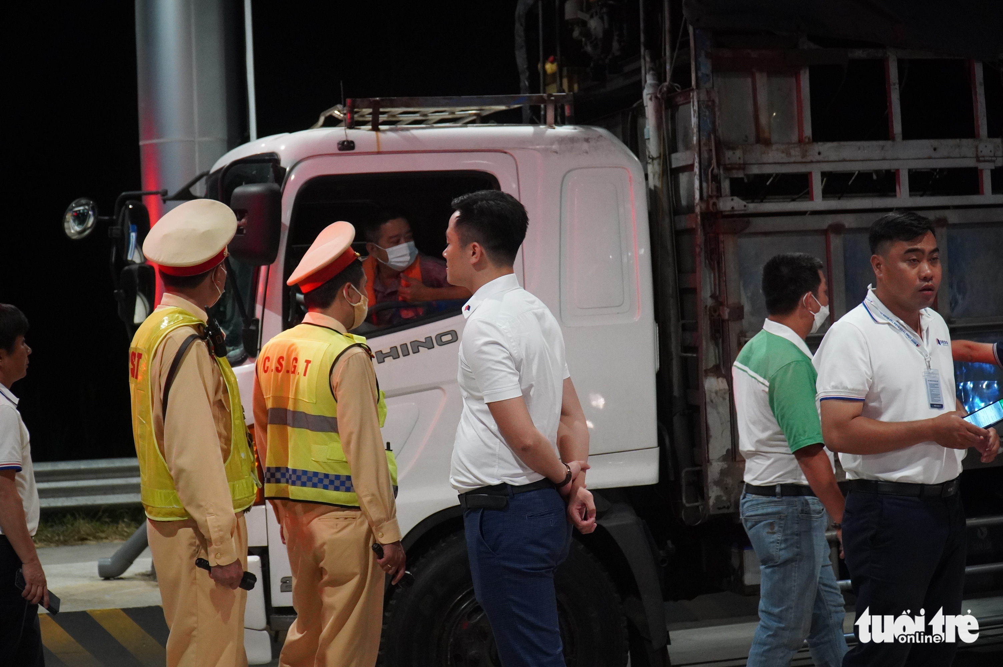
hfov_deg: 36.0
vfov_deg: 24.4
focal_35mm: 56
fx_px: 1545
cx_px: 502
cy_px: 334
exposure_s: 1/160
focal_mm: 37
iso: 3200
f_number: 4
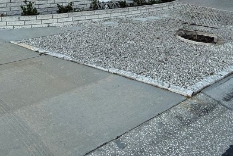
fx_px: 246
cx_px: 70
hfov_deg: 49.4
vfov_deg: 31.1
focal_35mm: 38
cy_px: -17
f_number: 2.2
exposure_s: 1/338
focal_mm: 2.22
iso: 50
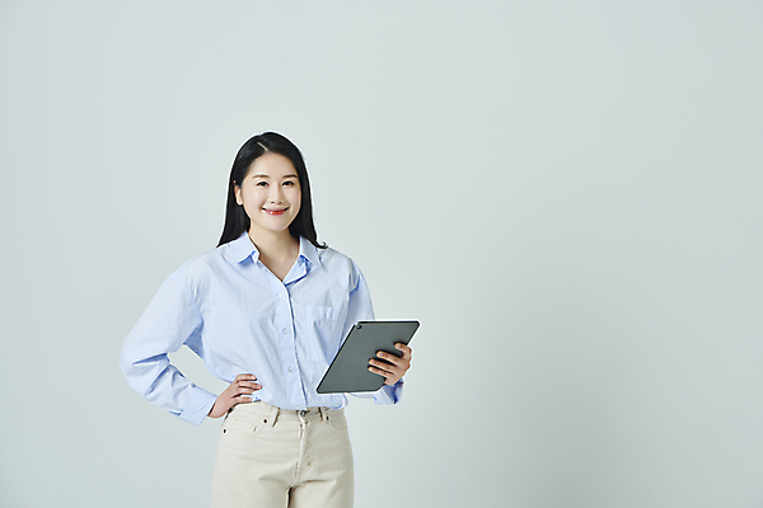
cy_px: 254
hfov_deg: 28.8
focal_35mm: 70
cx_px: 382
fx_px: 1483
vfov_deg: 19.5
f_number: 11
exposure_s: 1/125
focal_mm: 70
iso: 100
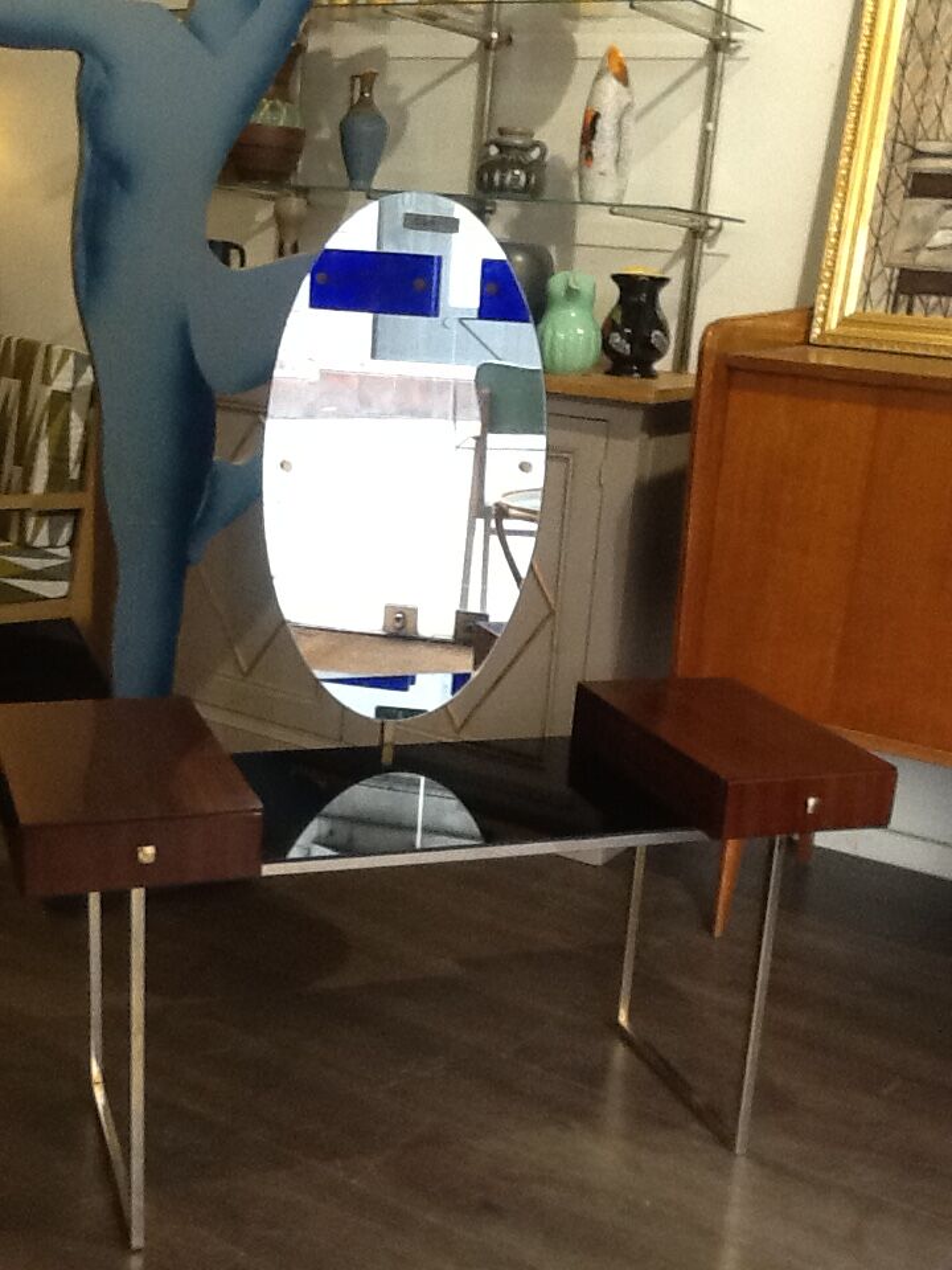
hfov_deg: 32.9
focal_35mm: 44
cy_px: 635
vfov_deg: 42.9
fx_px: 1613
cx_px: 476
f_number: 2.4
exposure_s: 1/30
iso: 125
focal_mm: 2.03
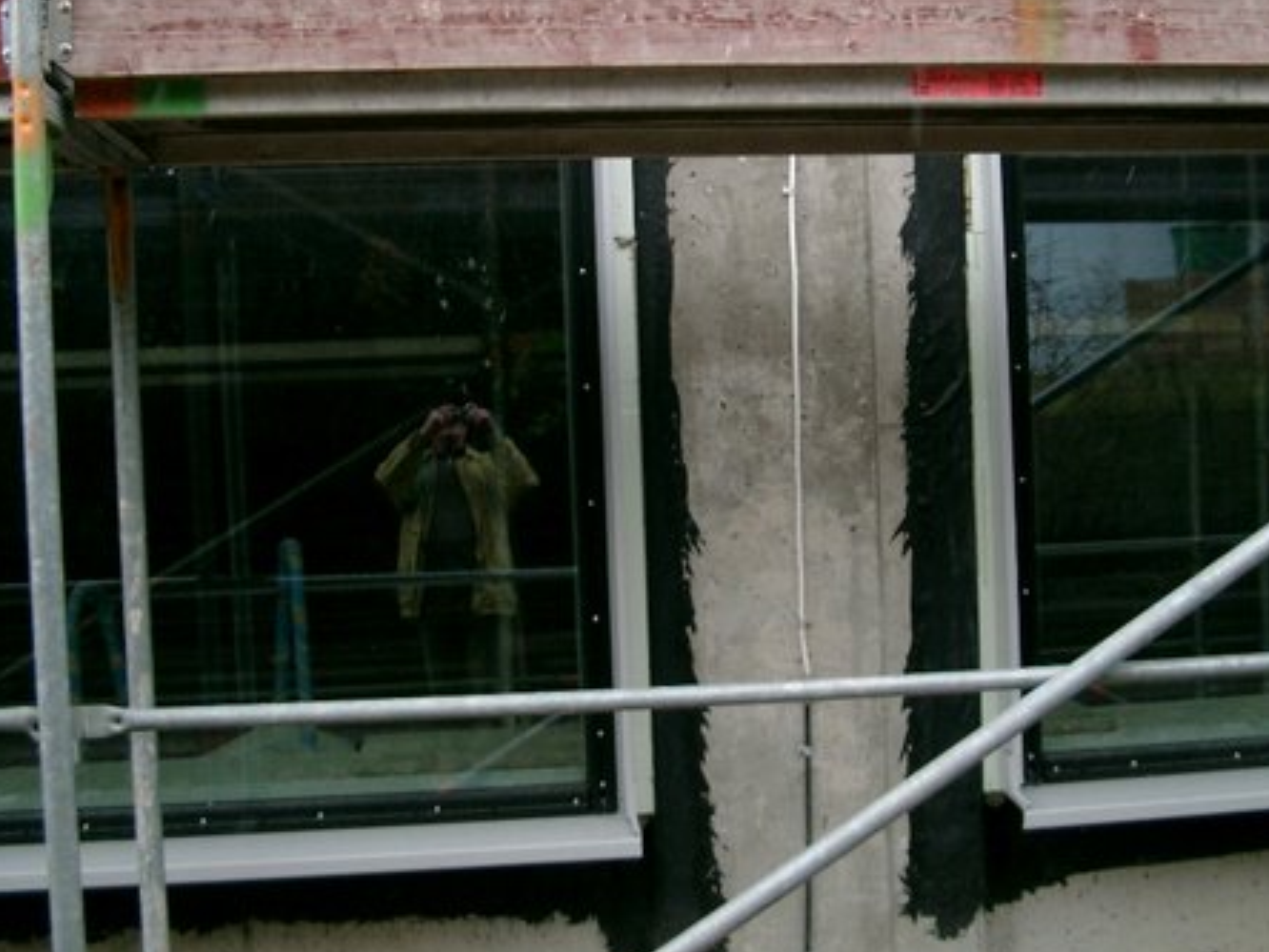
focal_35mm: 50
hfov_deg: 38.1
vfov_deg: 29.1
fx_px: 1833
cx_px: 703
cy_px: 443
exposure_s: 1/160
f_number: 2.6
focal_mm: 7.6
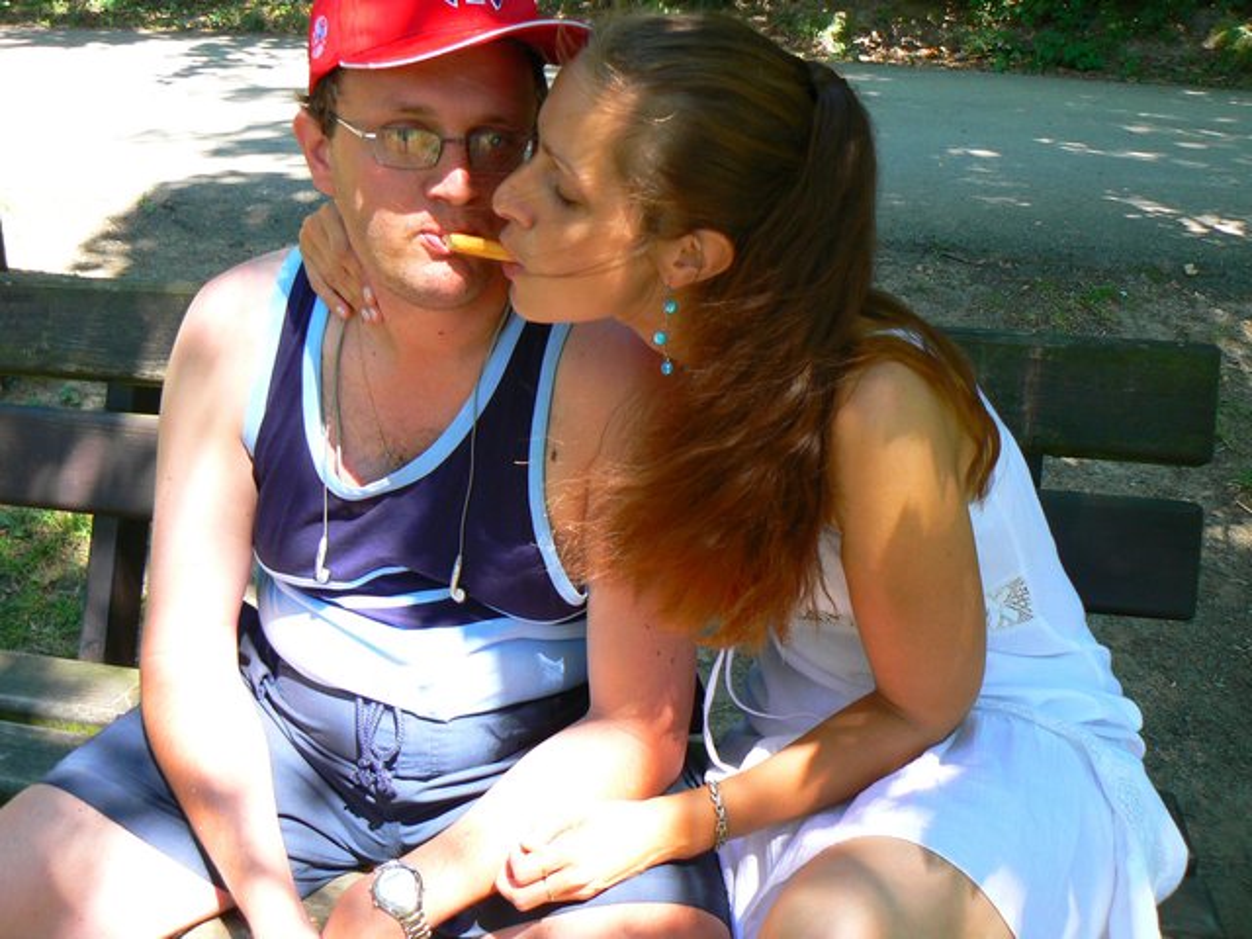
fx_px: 1302
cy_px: 470
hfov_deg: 51.4
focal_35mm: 36
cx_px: 626
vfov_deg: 39.7
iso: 80
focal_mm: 6
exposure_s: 1/100
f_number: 4
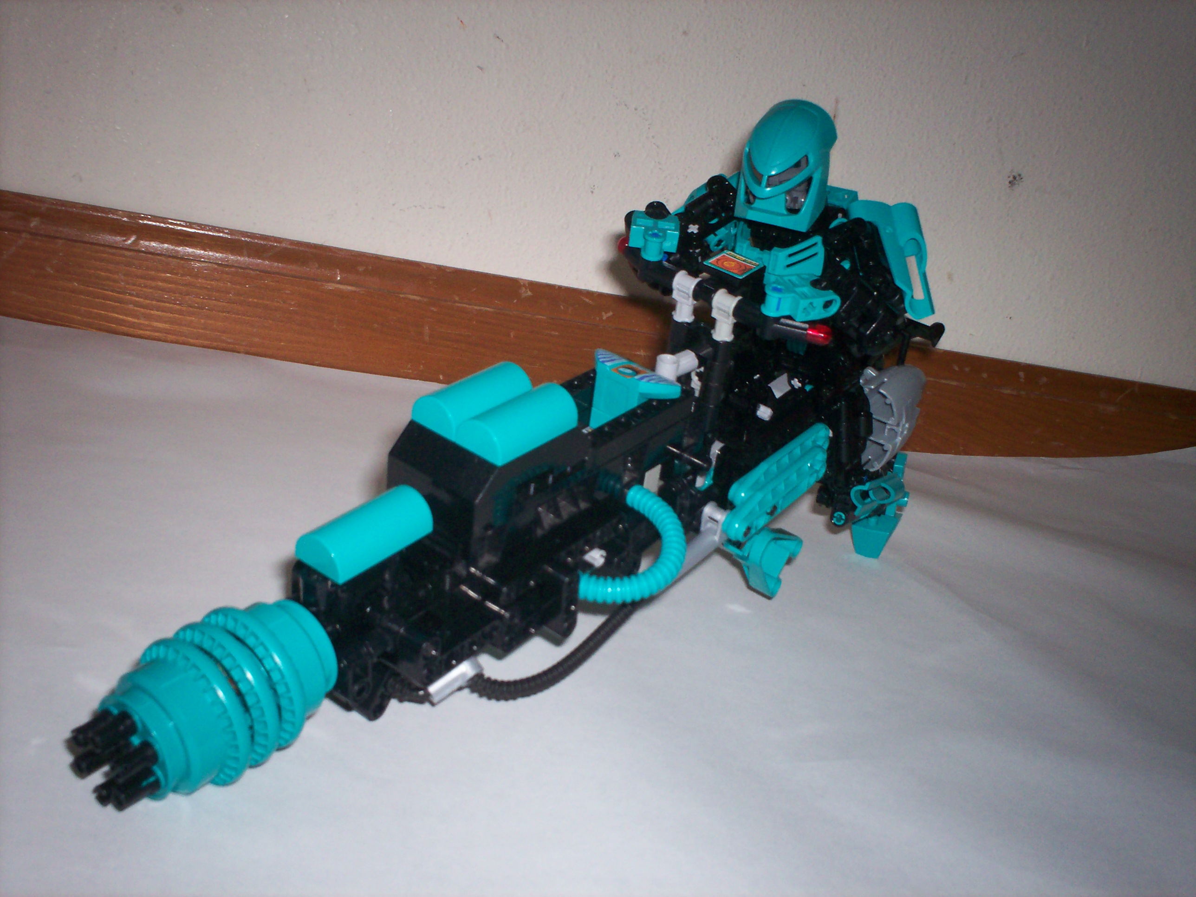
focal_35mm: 36
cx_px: 598
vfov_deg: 39.7
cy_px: 448
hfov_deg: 51.4
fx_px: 1244
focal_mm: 6
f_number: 4.5
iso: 140
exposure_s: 1/60
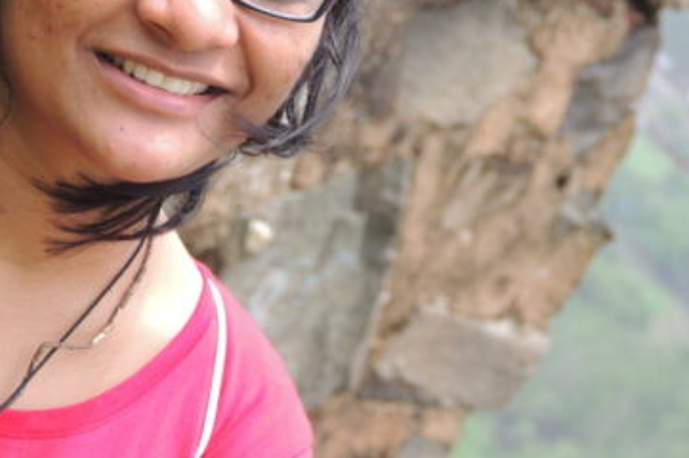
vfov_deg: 4.4
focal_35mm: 315
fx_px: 6023
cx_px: 164
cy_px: 93
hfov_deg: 6.5
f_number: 4.6
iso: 100
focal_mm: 33
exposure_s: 1/160
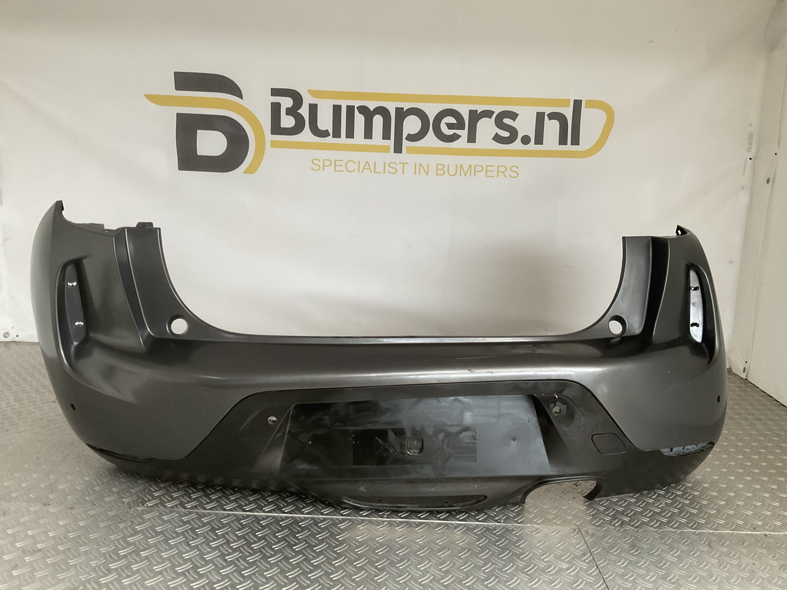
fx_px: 659
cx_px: 394
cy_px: 295
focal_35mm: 29
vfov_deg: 48.2
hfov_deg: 61.7
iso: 125
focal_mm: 3
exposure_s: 1/60
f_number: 1.8
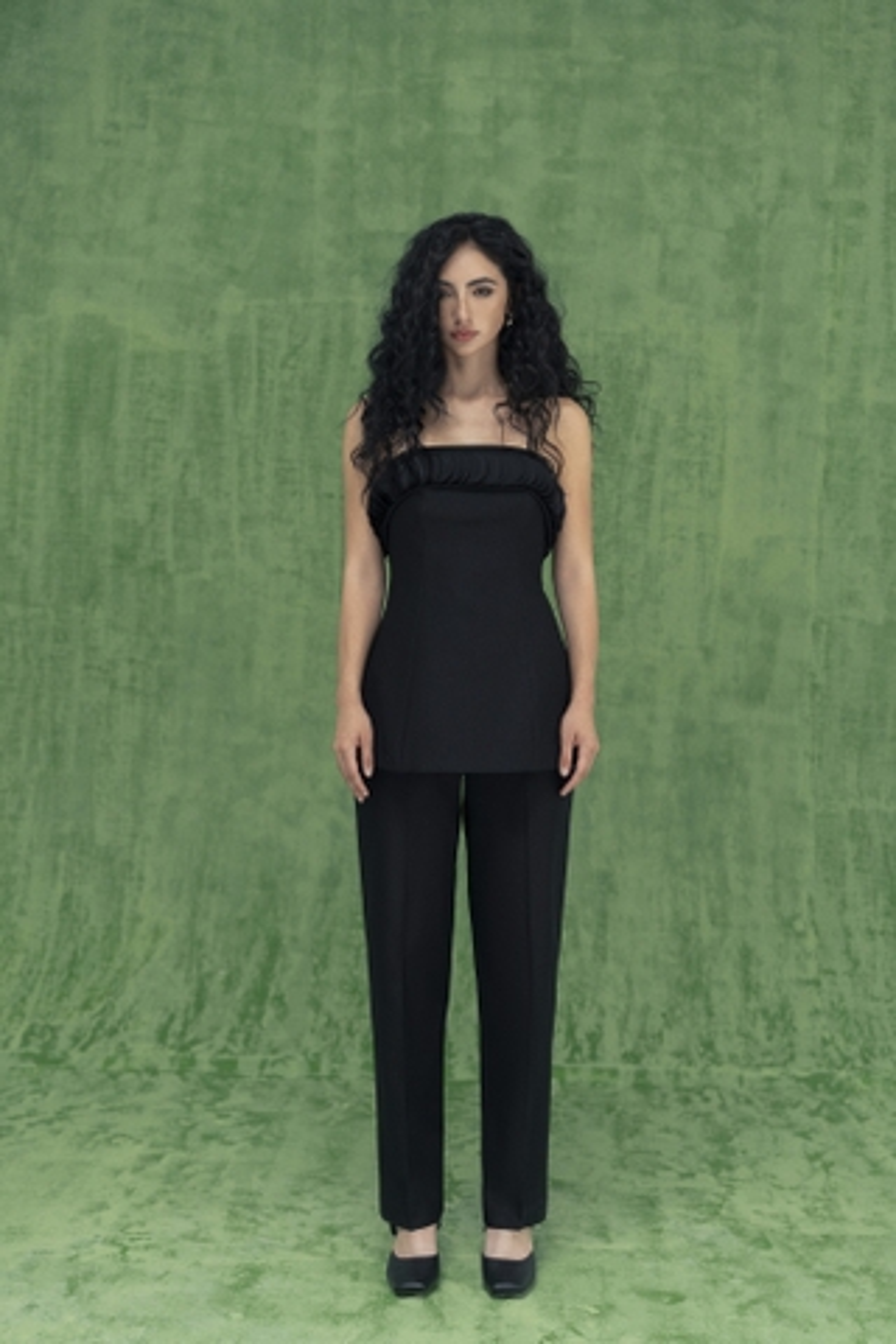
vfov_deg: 36.2
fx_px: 2053
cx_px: 448
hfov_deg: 24.6
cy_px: 672
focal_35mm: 55
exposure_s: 1/320
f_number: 3.5
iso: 1000
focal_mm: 55
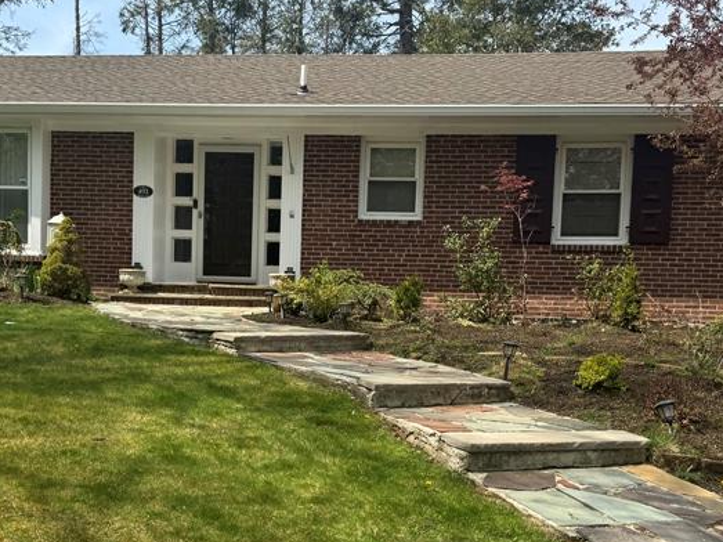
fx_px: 981
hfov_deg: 40.4
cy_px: 406
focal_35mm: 47
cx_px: 329
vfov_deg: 30.4
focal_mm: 6.76
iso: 80
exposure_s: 1/2710
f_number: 1.78
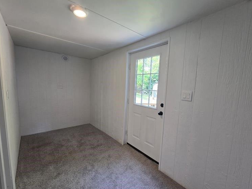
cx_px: 127
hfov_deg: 102.1
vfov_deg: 85.6
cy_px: 99
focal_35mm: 14
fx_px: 102
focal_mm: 2.2
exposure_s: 1/60
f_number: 2.2
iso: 100
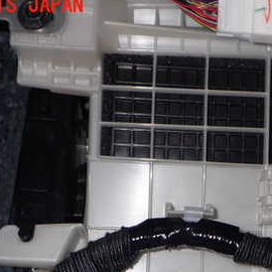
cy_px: 220
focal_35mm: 59
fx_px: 525
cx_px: 202
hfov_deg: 28.7
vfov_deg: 28.4
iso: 200
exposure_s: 1/30
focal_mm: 5.4
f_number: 6.3
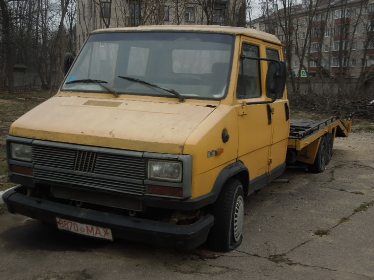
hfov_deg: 43.9
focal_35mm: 43
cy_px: 140
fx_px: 465
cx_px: 187
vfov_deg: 33.6
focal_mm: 7.8
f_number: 3.9
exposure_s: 1/125
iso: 100
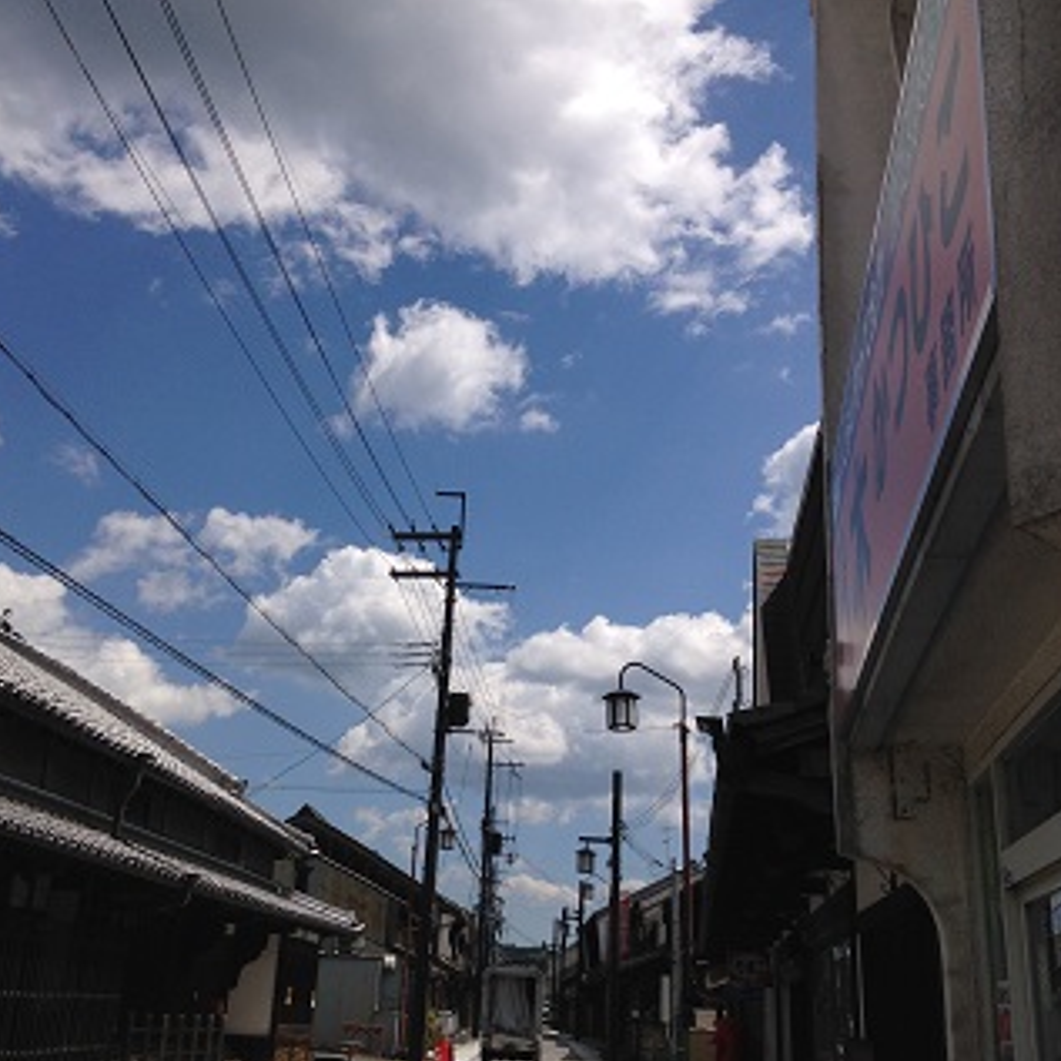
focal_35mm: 42
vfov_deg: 40.0
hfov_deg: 40.0
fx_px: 1456
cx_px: 541
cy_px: 494
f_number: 2.4
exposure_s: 1/3623
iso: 50
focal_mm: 4.12
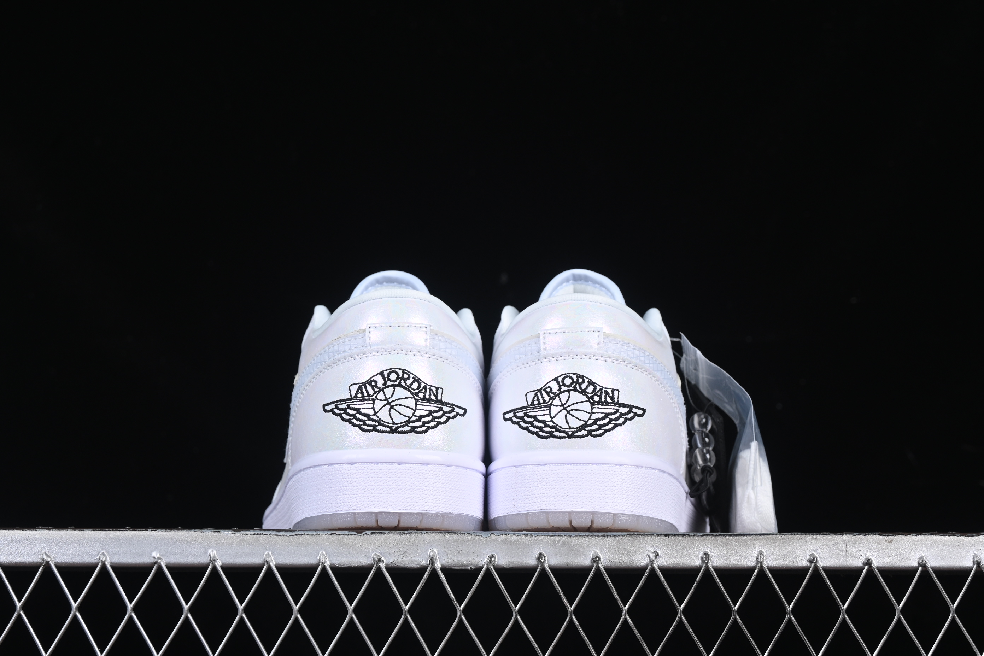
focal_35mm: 75
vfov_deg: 18.2
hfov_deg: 27.0
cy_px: 328
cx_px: 492
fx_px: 2050
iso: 160
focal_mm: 50
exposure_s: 1/80
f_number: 8
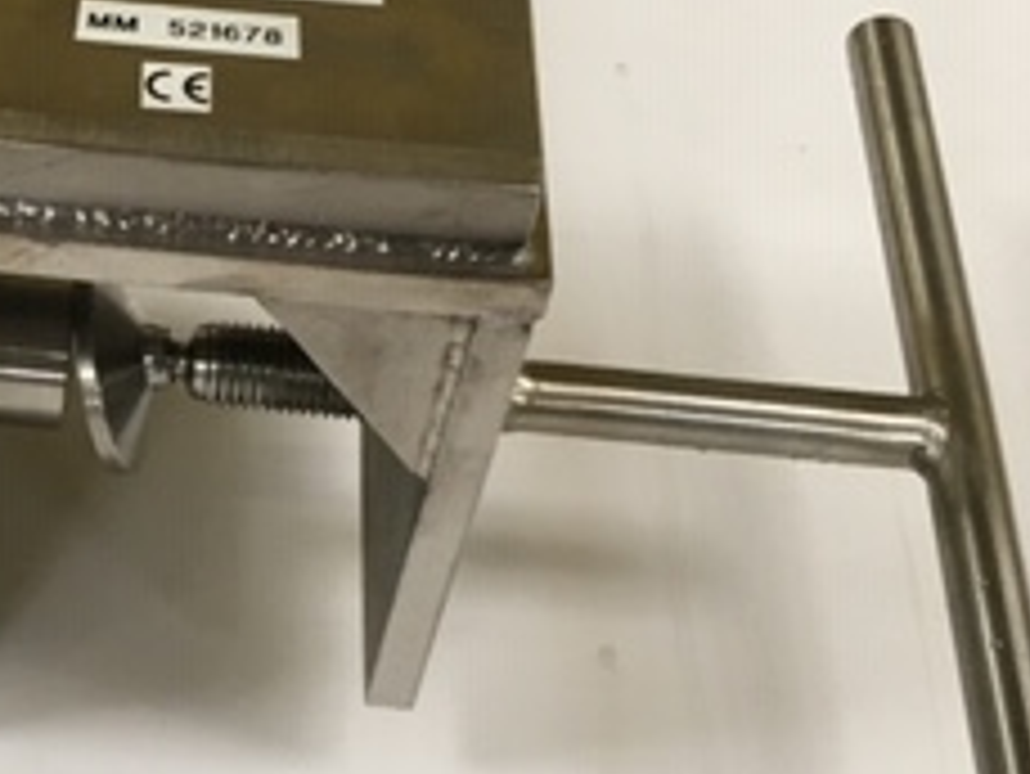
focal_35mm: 81
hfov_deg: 22.9
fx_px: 2411
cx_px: -49
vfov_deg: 18.2
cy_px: 279
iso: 125
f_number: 2.2
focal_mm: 4.15
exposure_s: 1/33
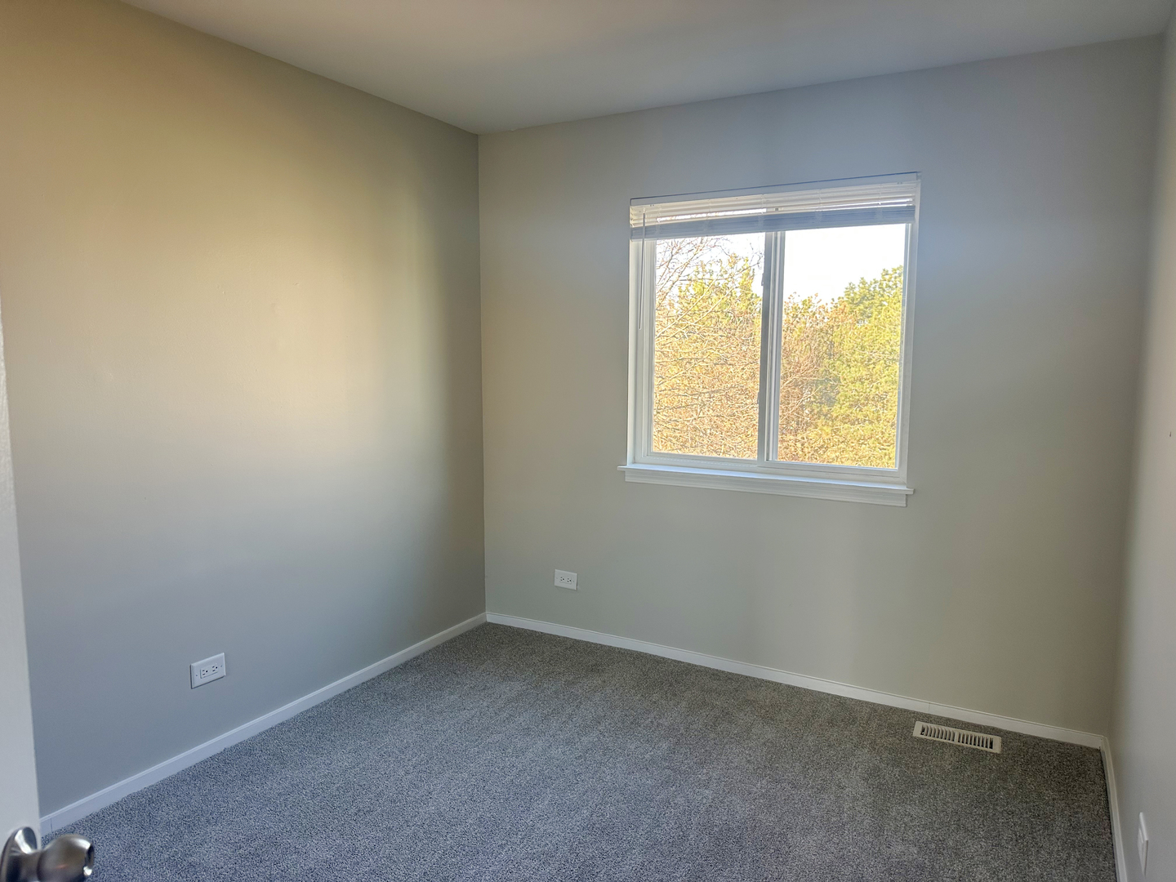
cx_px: 588
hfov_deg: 71.6
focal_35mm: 24
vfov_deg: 56.8
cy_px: 441
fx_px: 815
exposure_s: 1/121
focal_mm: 6.86
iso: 100
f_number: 1.78
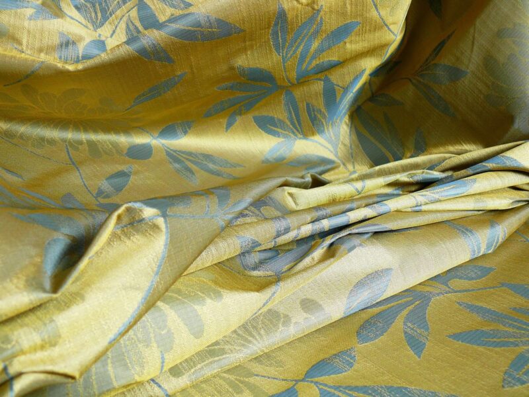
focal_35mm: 40
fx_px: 611
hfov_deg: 46.8
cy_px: 198
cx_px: 264
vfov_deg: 36.0
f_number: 2.8
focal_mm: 8
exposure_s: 1/30
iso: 100
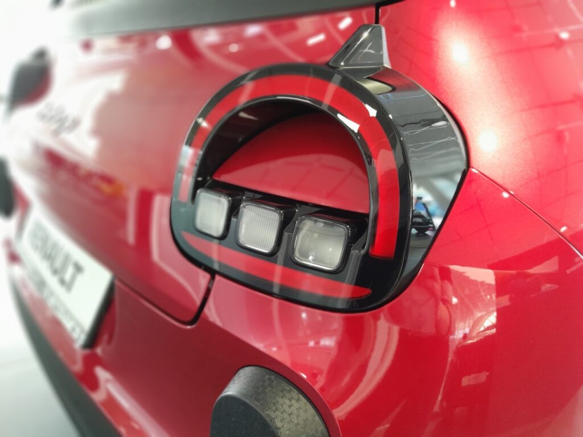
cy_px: 218
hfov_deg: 67.3
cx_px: 292
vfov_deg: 53.1
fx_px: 438
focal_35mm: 26
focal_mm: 3.98
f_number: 1.8
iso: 400
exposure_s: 1/33
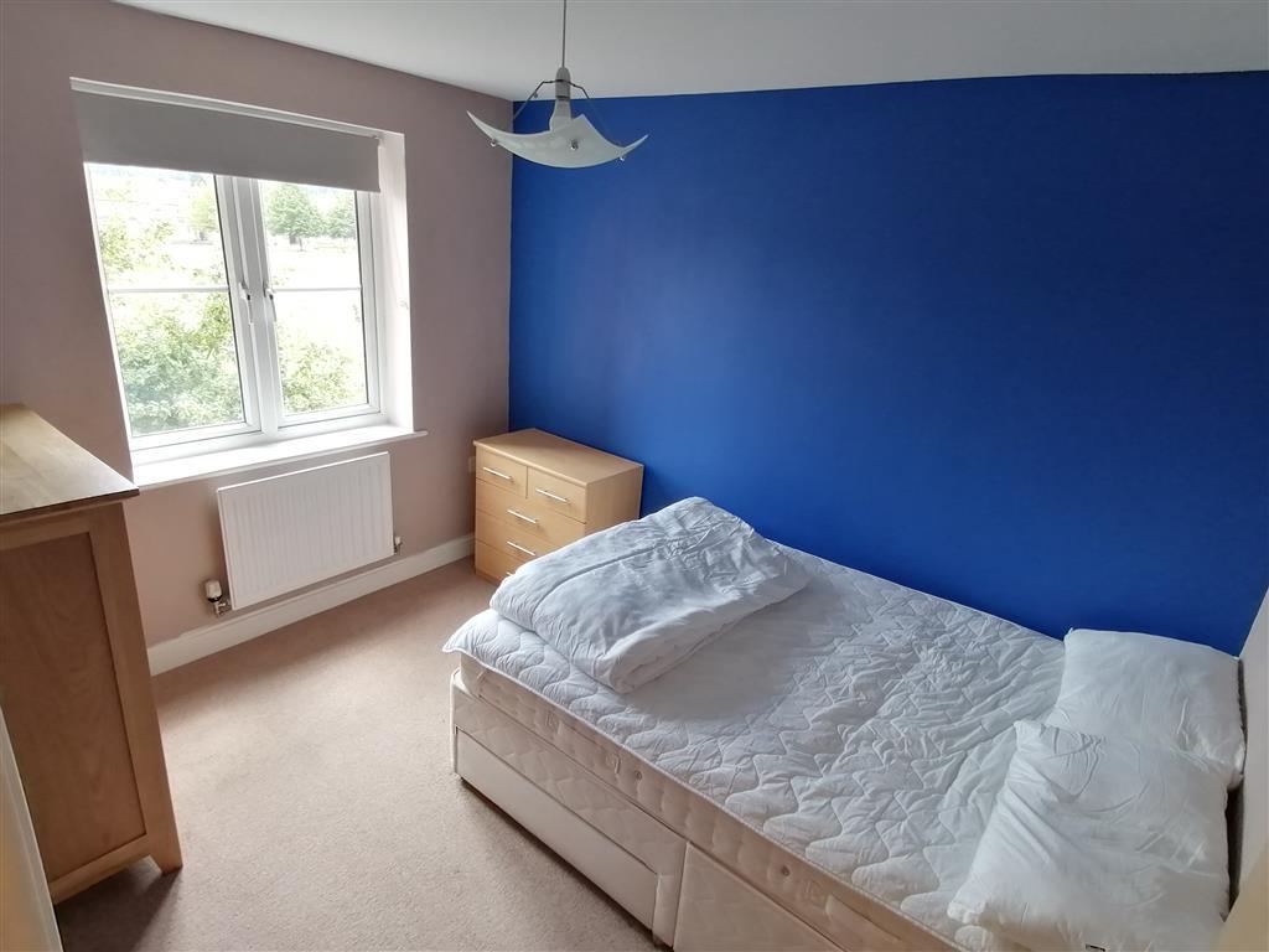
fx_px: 733
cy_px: 476
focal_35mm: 20
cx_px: 634
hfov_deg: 81.7
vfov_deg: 66.0
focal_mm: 2.7
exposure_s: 1/100
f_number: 2.4
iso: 100
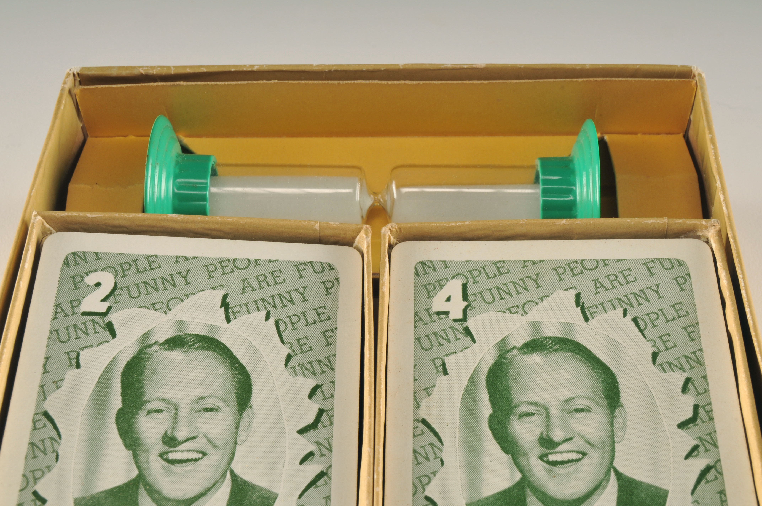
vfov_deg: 22.6
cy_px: 253
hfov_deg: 33.4
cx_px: 381
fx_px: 1268
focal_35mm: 60
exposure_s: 1/250
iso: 160
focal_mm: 40
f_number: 20
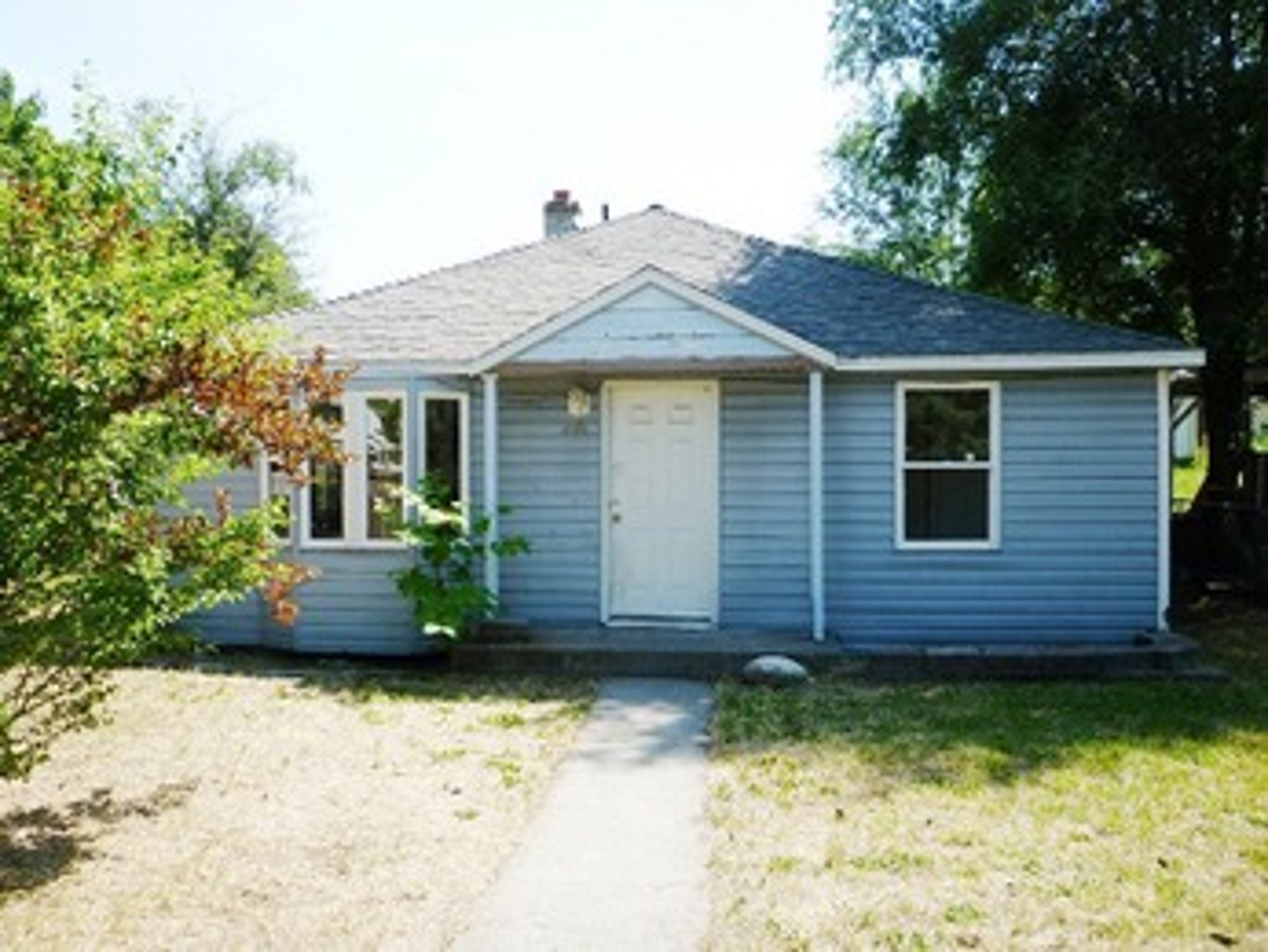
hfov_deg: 61.6
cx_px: 634
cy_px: 476
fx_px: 1063
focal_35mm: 29
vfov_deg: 48.3
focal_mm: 5.2
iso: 80
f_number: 3.3
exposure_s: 1/400
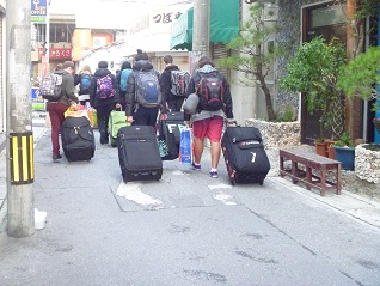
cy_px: 108
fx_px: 483
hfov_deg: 42.7
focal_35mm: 44
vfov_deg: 32.8
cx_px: 151
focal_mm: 6.3
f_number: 3.5
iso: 800
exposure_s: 1/125
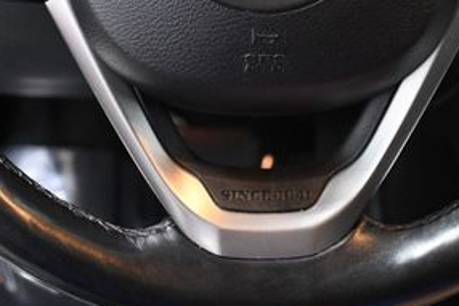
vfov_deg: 17.7
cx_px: 260
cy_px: 29
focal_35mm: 76
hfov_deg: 26.6
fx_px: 969
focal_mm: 23
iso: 2500
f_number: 4.5
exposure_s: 1/80
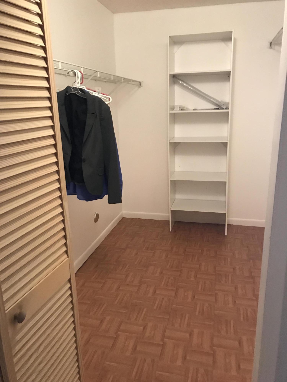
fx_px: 310
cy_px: 191
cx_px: 144
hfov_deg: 49.7
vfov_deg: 63.4
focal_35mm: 28
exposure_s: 1/12
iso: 100
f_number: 1.8
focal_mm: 3.99
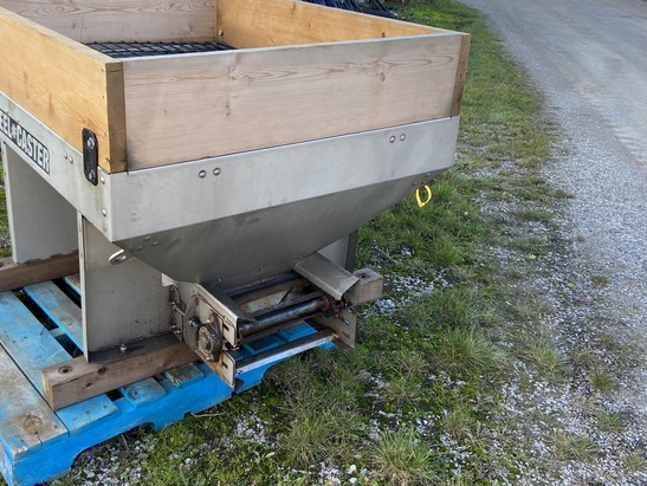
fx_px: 711
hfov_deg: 48.8
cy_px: 195
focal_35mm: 38
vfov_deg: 37.6
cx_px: 274
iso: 32
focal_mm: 4.25
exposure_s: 1/173
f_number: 1.8
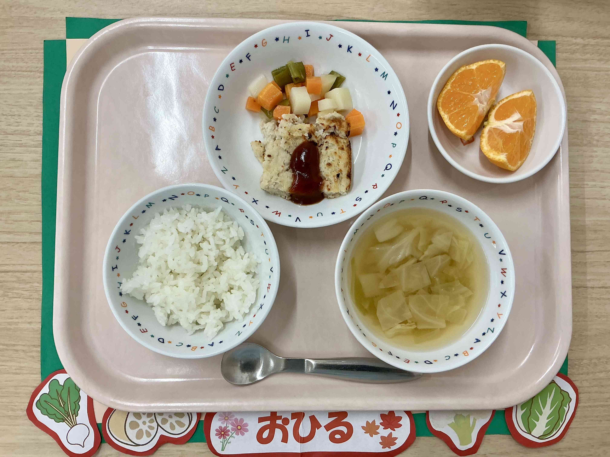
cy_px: 228
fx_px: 511
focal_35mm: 29
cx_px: 305
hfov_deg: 61.7
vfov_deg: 48.2
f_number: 1.8
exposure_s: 1/60
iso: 40
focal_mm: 3
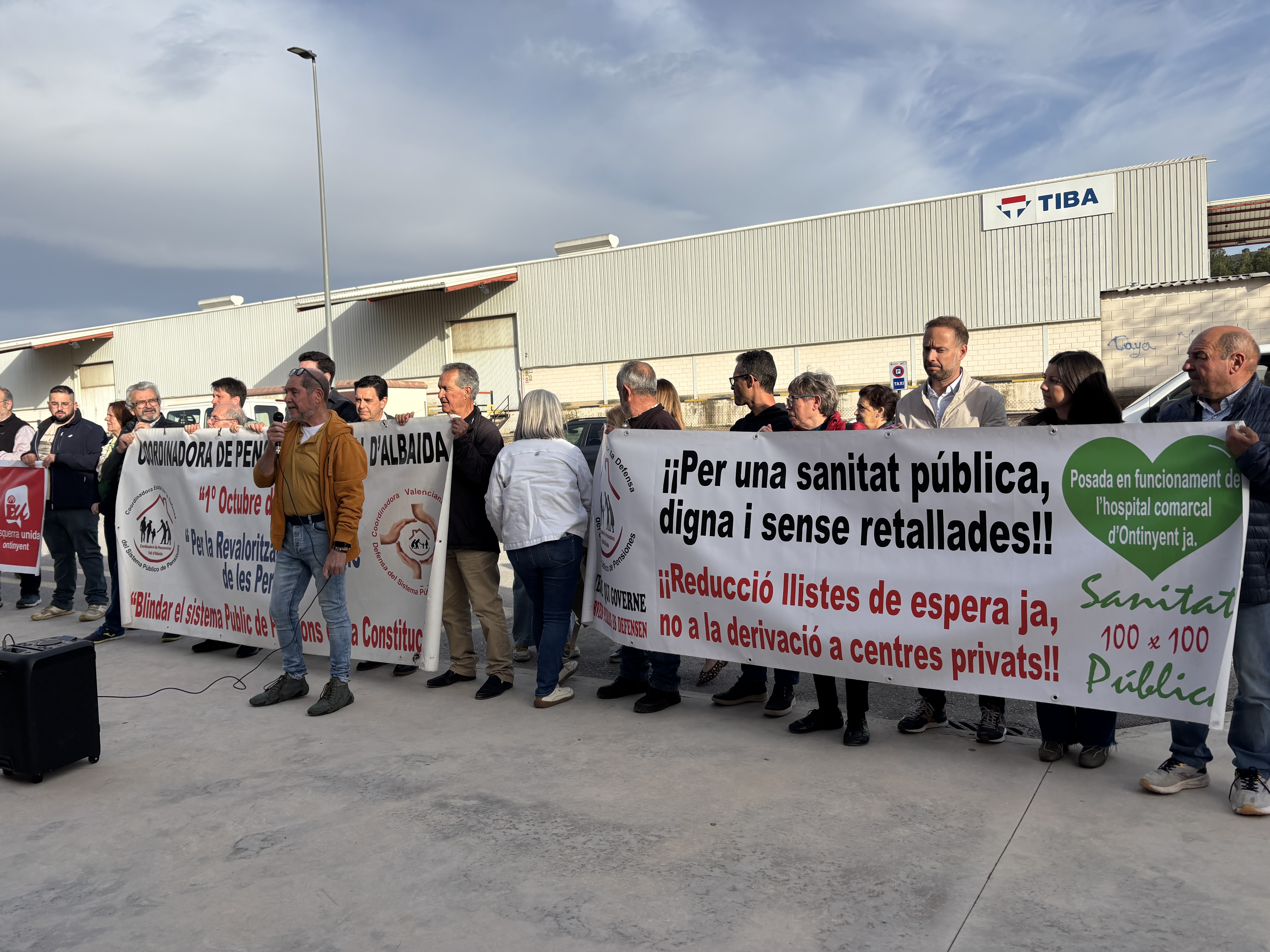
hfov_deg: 67.3
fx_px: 954
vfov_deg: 53.1
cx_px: 635
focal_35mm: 26
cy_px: 476
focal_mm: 5.96
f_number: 1.6
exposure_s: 1/3413
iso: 50
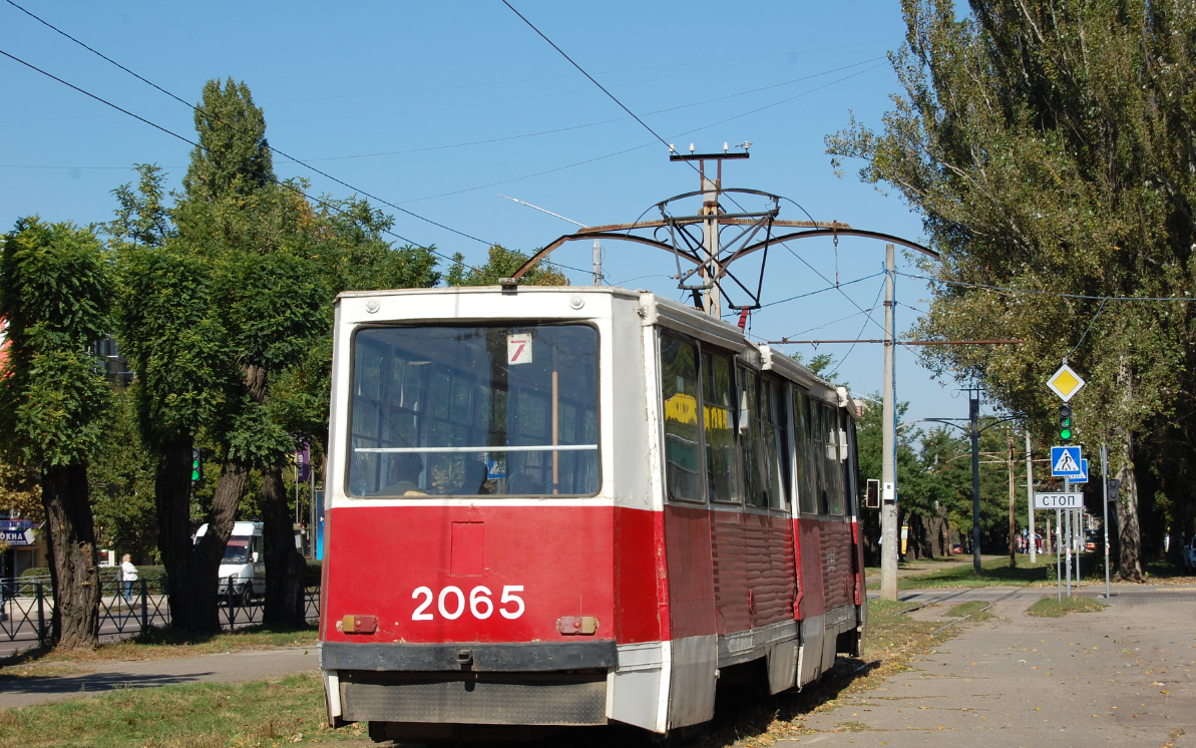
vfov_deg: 15.5
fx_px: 2755
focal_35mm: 85
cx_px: 601
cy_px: 395
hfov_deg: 24.5
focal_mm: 55
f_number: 10
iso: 200
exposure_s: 1/320
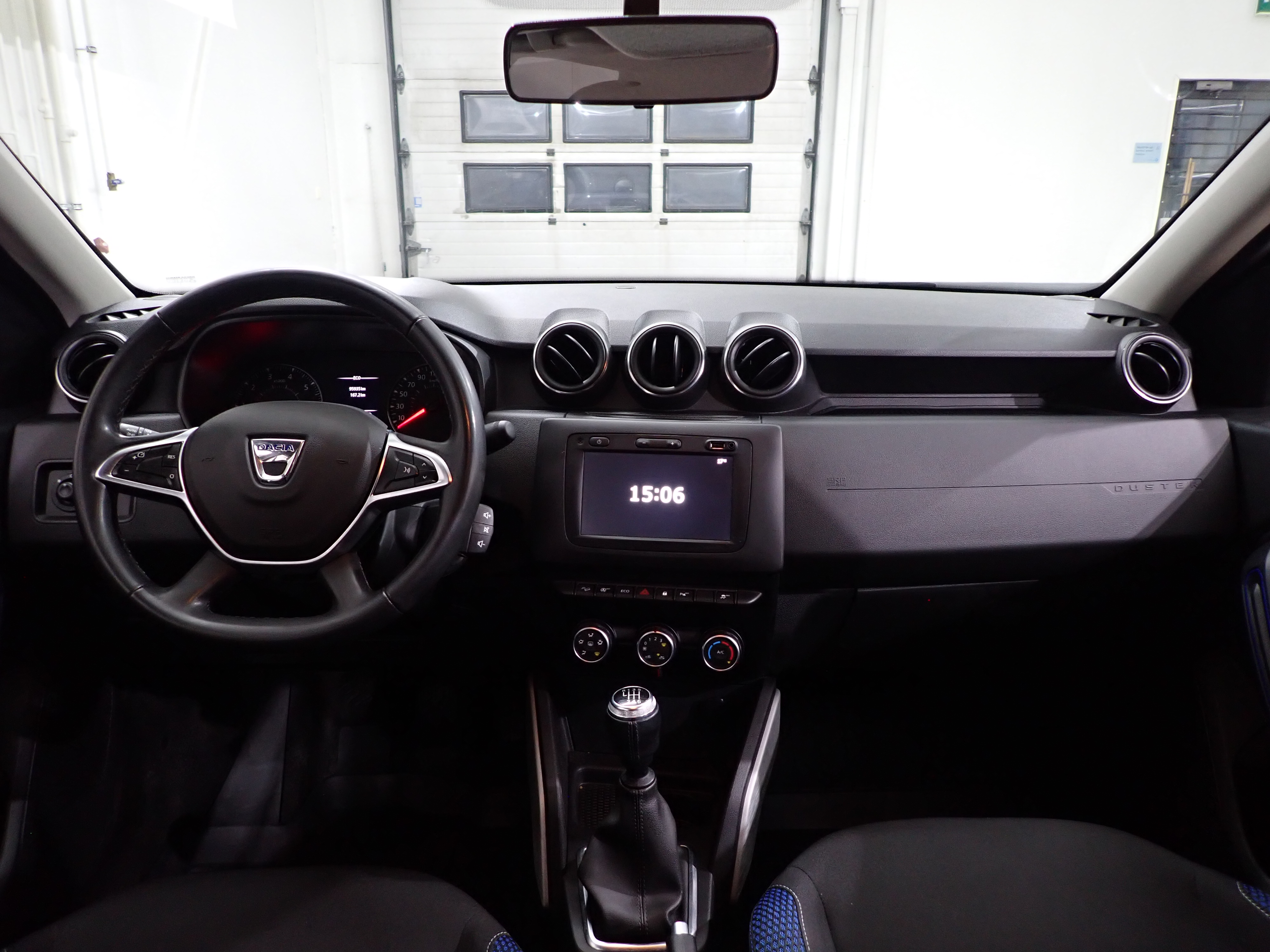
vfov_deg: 54.9
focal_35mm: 25
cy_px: 476
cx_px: 635
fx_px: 917
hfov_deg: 69.4
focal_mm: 4.5
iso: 320
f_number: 2
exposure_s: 1/30
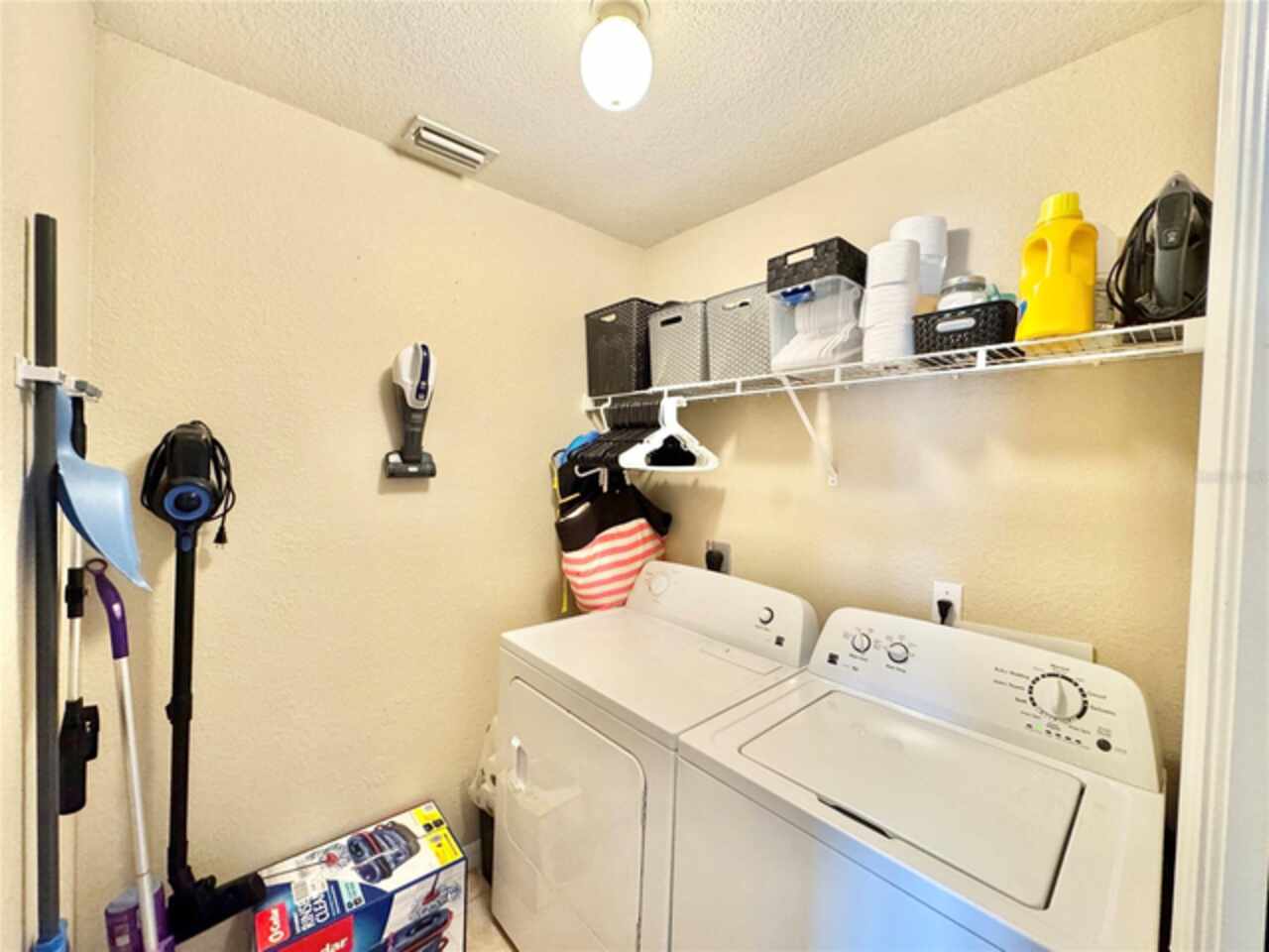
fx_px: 513
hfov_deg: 102.1
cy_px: 476
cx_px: 634
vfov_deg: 85.7
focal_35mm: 14
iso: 400
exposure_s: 1/60
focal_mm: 2.22
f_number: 2.2
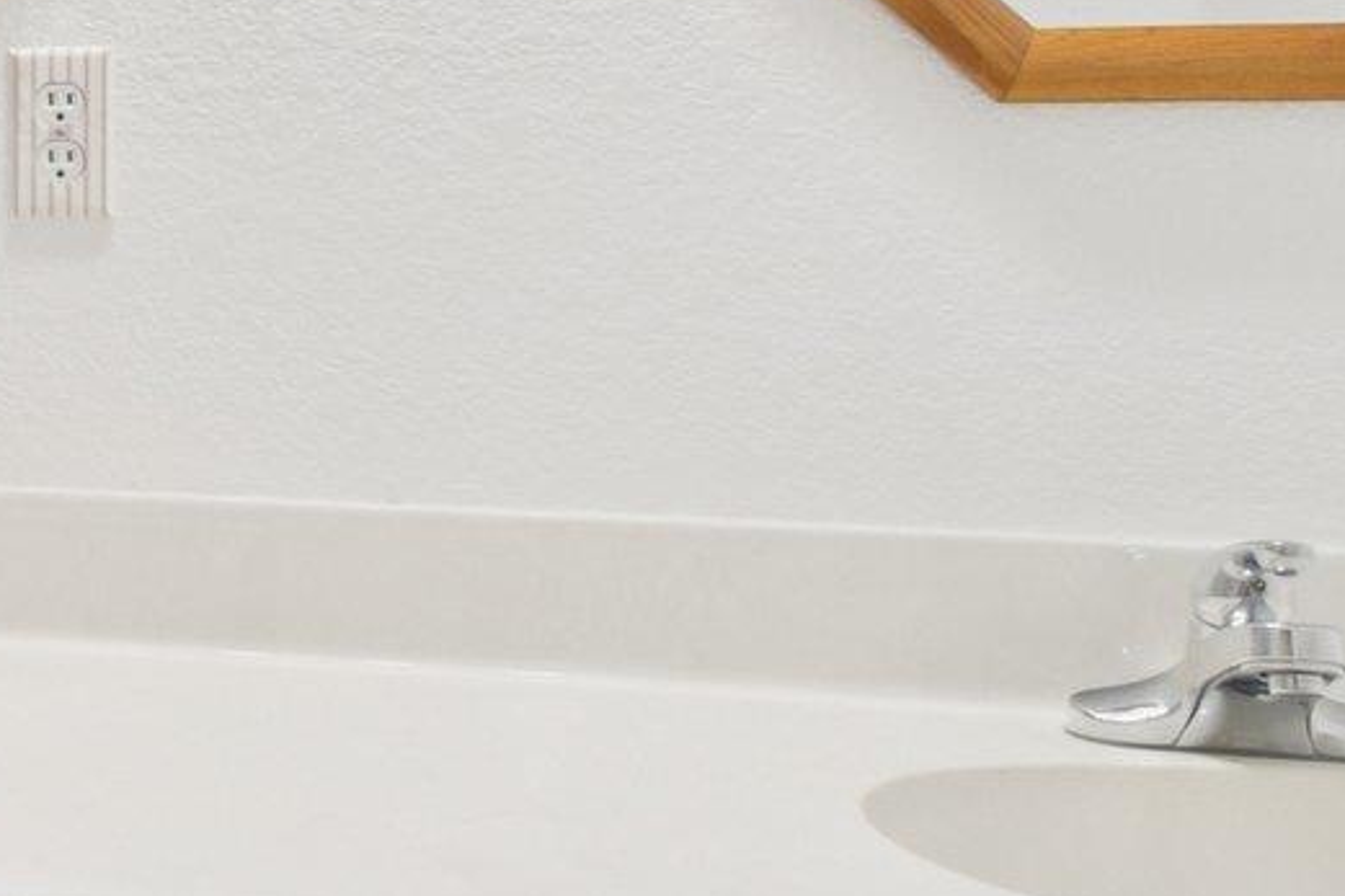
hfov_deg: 28.0
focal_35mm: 59
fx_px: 2203
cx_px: -405
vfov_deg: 22.2
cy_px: 30
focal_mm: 10
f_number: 8
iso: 400
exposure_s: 1/20
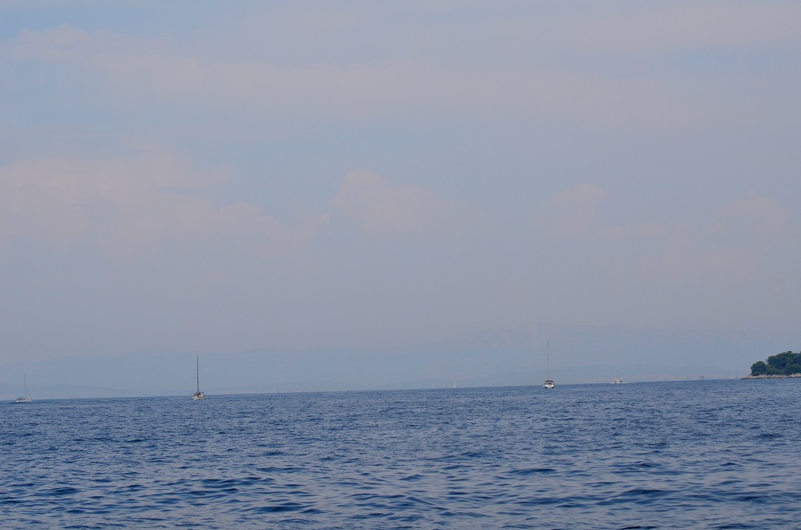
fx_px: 2331
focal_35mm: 105
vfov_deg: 13.0
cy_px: 265
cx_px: 400
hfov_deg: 19.5
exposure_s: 1/2500
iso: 400
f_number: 5.6
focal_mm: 70
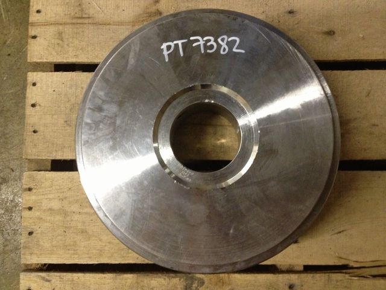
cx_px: 193
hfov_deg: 52.6
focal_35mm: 35
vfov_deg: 40.7
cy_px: 145
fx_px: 390
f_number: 2.4
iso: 400
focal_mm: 4.28
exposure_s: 1/20
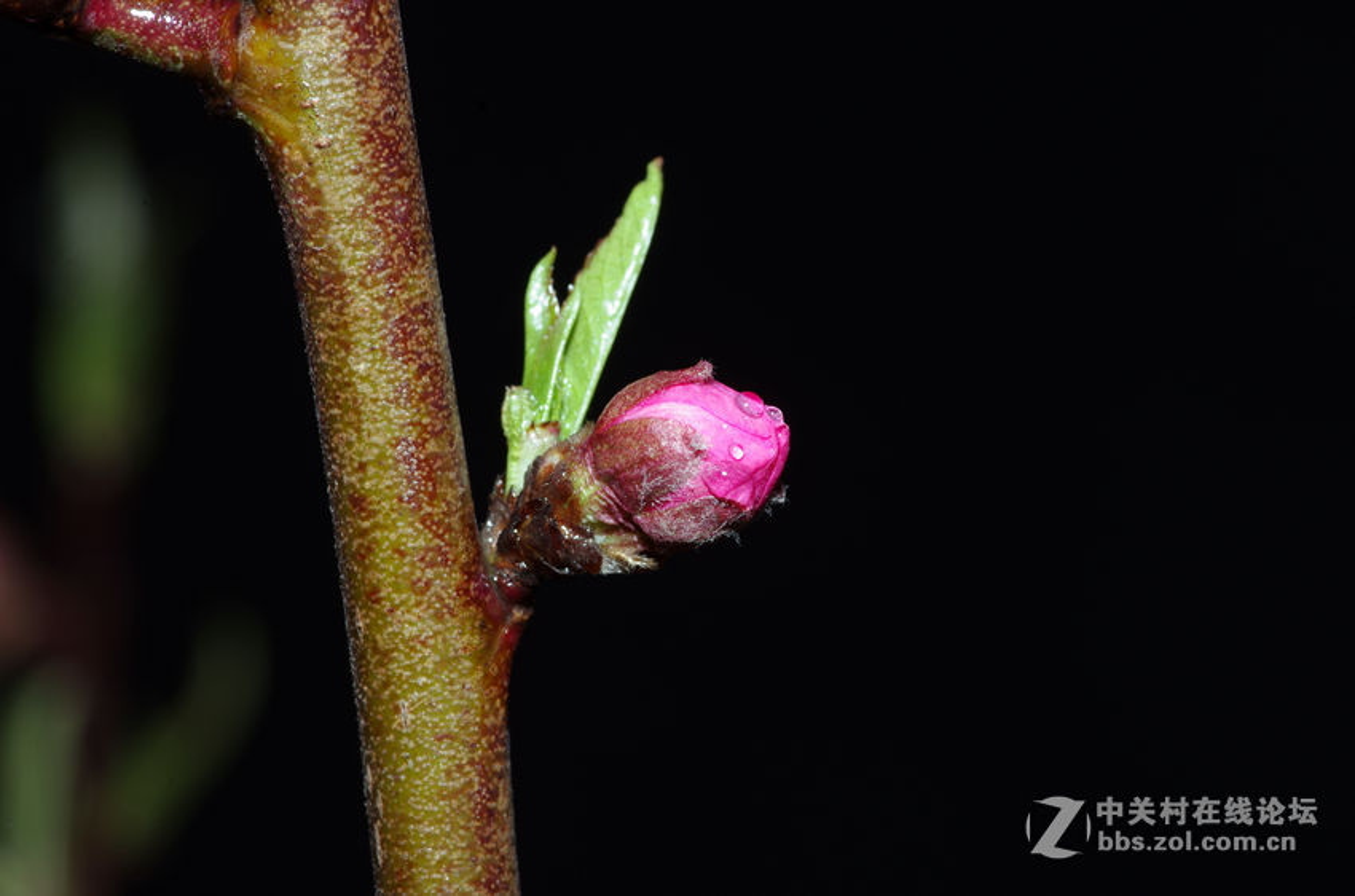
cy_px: 448
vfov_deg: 9.1
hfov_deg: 13.7
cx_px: 678
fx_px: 5631
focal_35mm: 150
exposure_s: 1/100
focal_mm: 100
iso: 100
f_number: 13
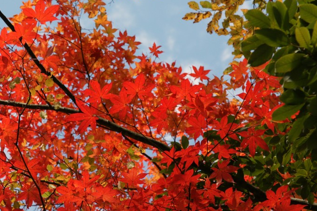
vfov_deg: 8.6
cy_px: 110
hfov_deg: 12.9
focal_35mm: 159
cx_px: 81
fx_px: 1399
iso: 200
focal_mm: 70
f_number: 7.1
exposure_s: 1/250
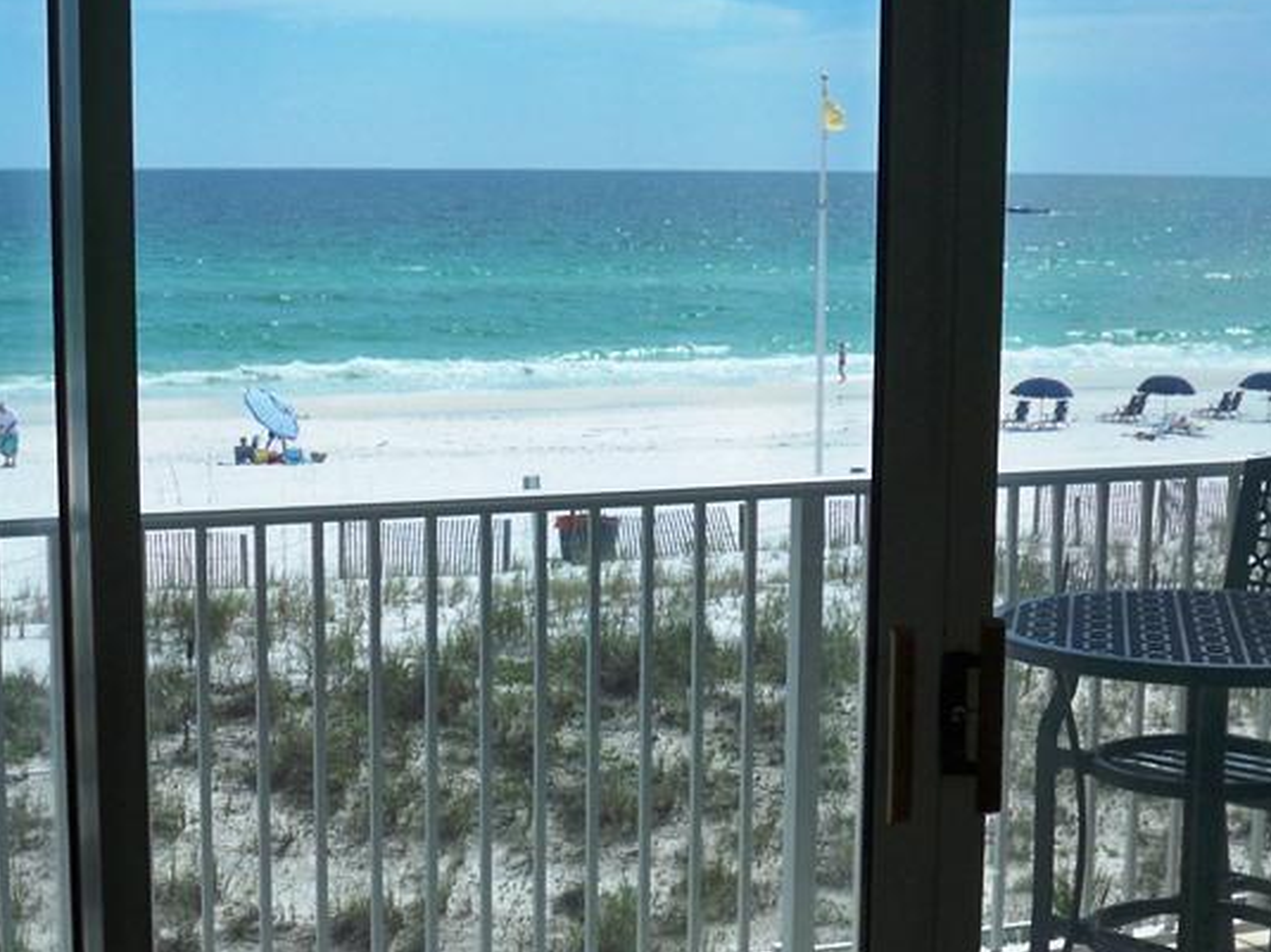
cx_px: 563
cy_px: 579
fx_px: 2459
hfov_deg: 29.0
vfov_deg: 21.9
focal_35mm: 67
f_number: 3.1
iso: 64
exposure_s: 1/400
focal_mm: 6.3
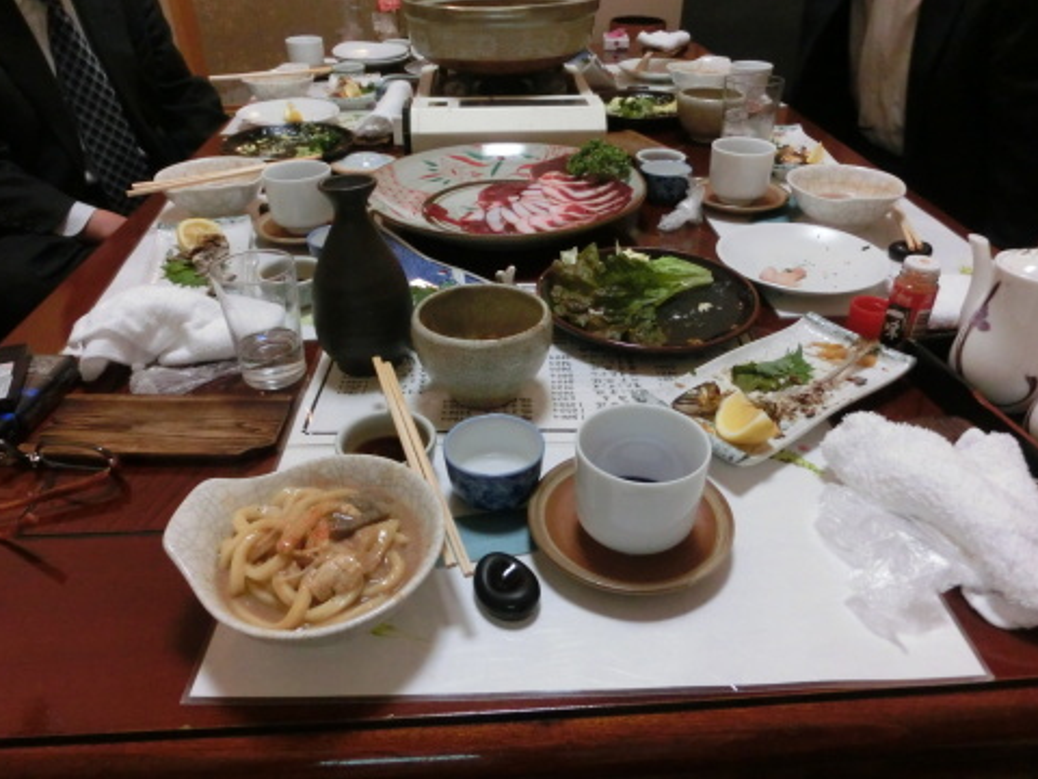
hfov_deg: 69.4
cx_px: 513
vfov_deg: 54.9
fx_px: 750
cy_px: 388
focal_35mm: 25
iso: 800
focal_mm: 4.24
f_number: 3
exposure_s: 1/40
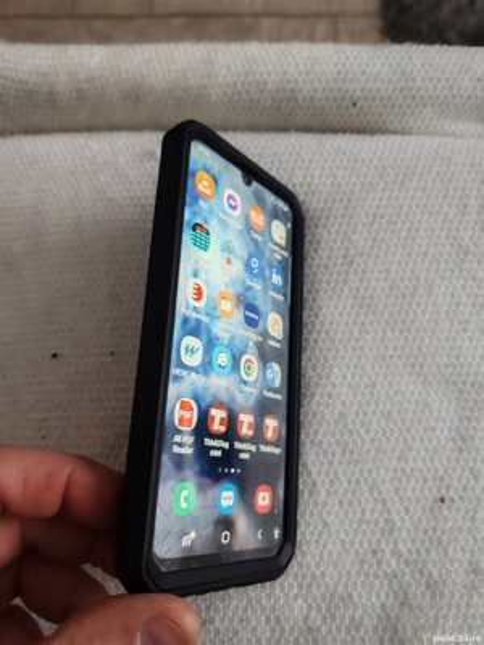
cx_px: 242
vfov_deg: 65.3
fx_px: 503
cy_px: 322
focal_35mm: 27
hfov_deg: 51.4
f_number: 1.9
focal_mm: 6.12
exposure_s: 1/50
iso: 2000
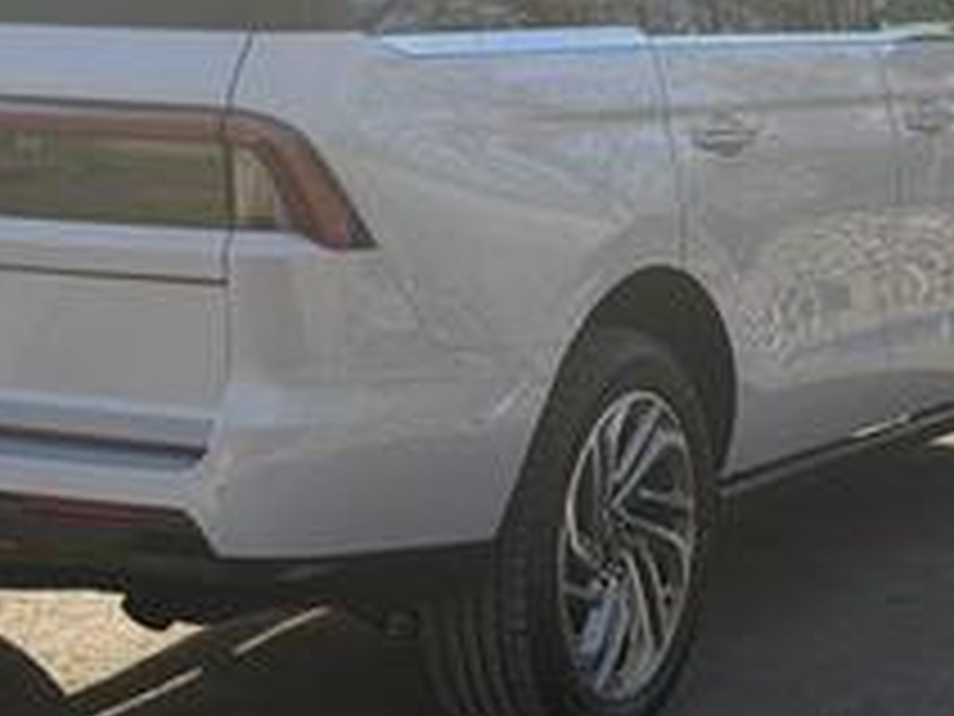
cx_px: 400
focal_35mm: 114
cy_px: 153
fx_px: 3142
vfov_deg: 12.9
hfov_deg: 17.3
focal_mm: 6.76
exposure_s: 1/1642
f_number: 1.78
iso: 100
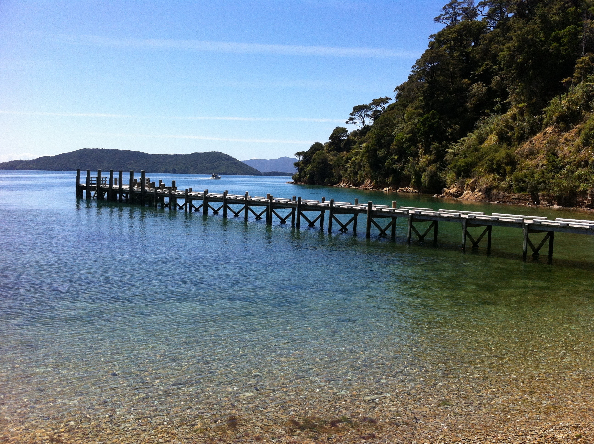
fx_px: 600
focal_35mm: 35
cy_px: 222
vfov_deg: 40.6
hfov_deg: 52.7
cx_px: 297
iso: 80
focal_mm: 3.85
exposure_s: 1/1588
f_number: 2.8
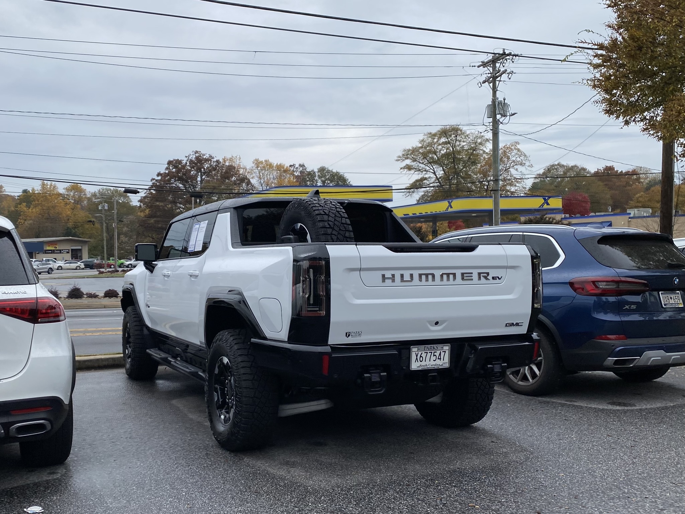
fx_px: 515
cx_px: 342
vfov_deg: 53.1
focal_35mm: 26
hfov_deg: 67.3
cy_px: 257
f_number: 1.8
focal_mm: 4.25
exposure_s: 1/1429
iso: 32
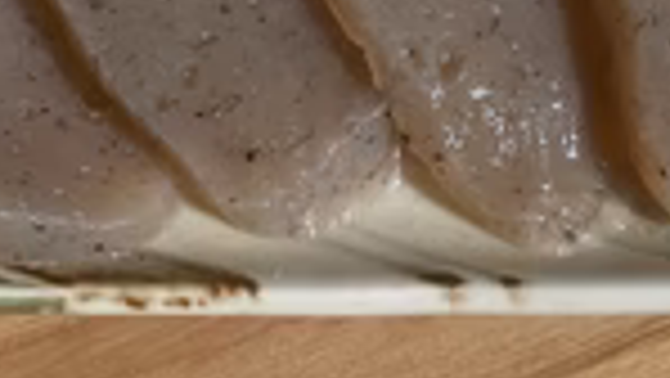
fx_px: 2702
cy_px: -144
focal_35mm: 152
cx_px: 486
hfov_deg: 14.1
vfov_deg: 7.9
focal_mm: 6
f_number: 2
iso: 25
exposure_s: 1/191
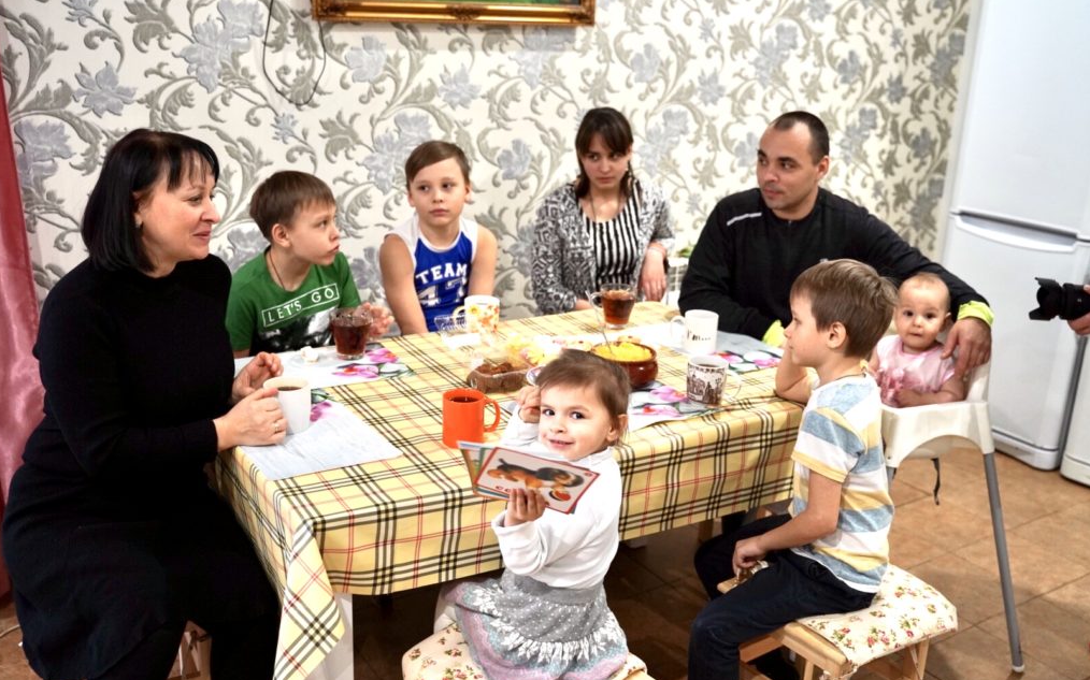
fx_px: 1010
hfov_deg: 56.7
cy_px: 339
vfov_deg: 37.2
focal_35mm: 34
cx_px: 542
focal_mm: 33
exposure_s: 1/100
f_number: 3.2
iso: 2000
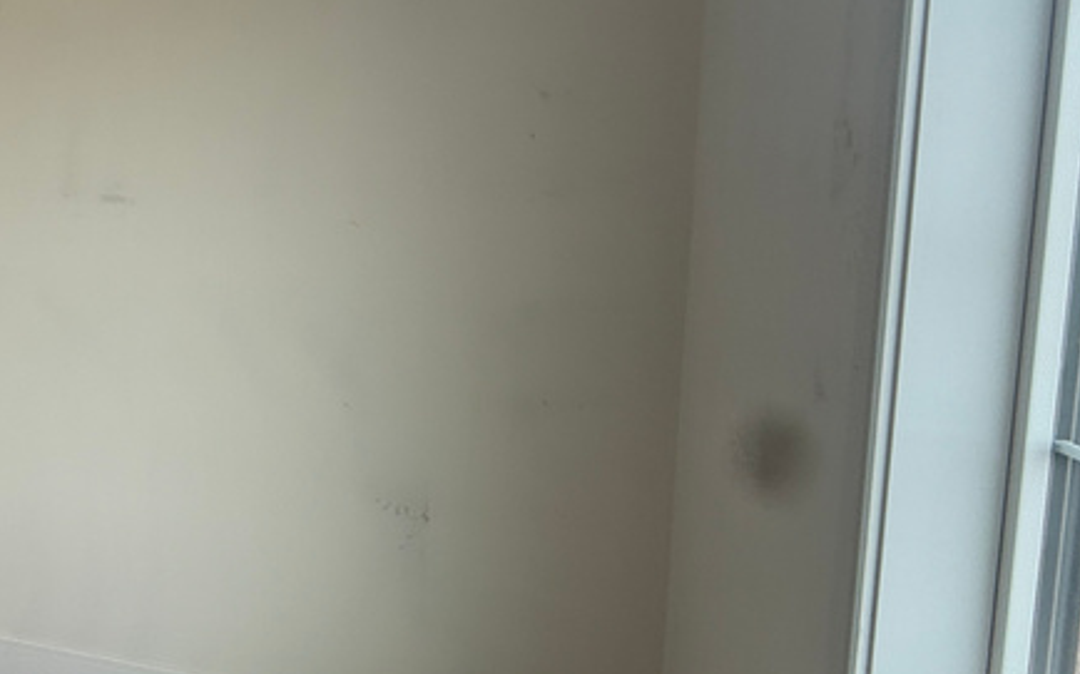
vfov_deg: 36.2
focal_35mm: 35
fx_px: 1030
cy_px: 293
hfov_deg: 45.1
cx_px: -42
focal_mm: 2.22
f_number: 2.2
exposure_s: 1/99
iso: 80
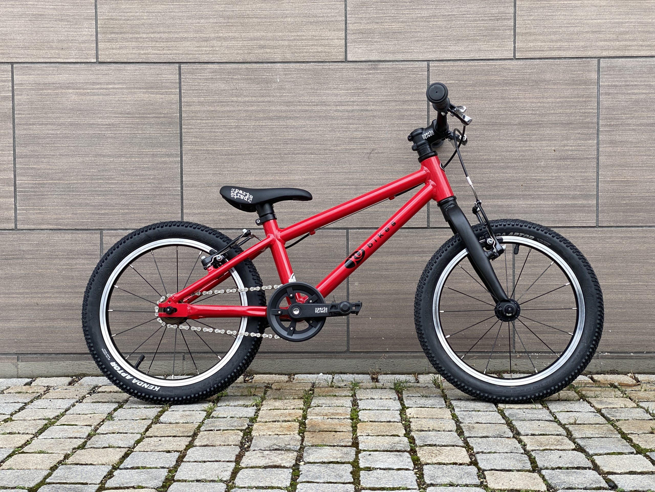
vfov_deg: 28.0
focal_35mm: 52
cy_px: 246
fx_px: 984
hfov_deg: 36.8
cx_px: 328
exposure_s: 1/122
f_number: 2
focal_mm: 6
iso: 25
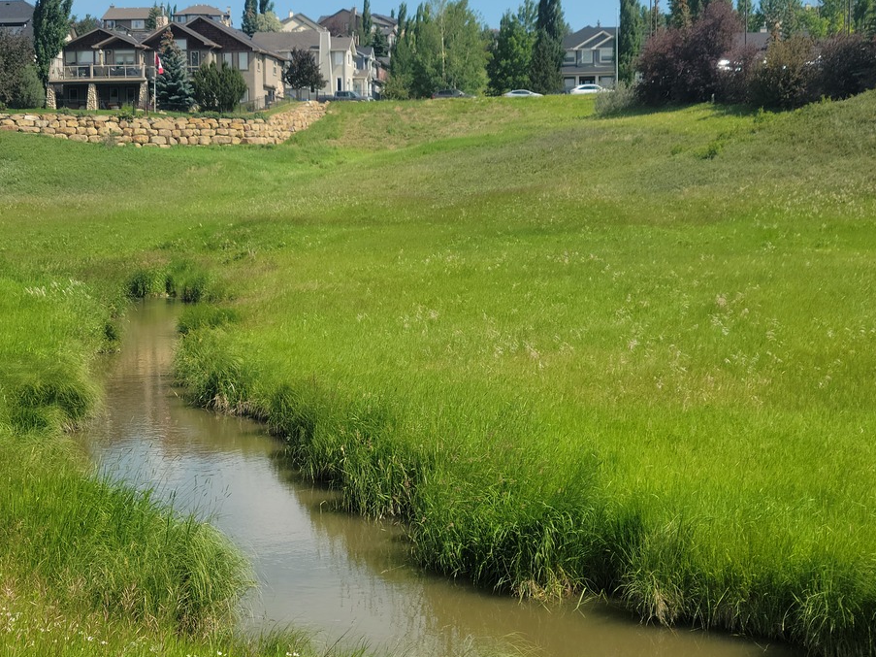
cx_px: 411
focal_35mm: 62
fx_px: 1569
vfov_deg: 23.6
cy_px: 276
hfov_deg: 31.2
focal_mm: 5.9
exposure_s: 1/932
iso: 25
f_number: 2
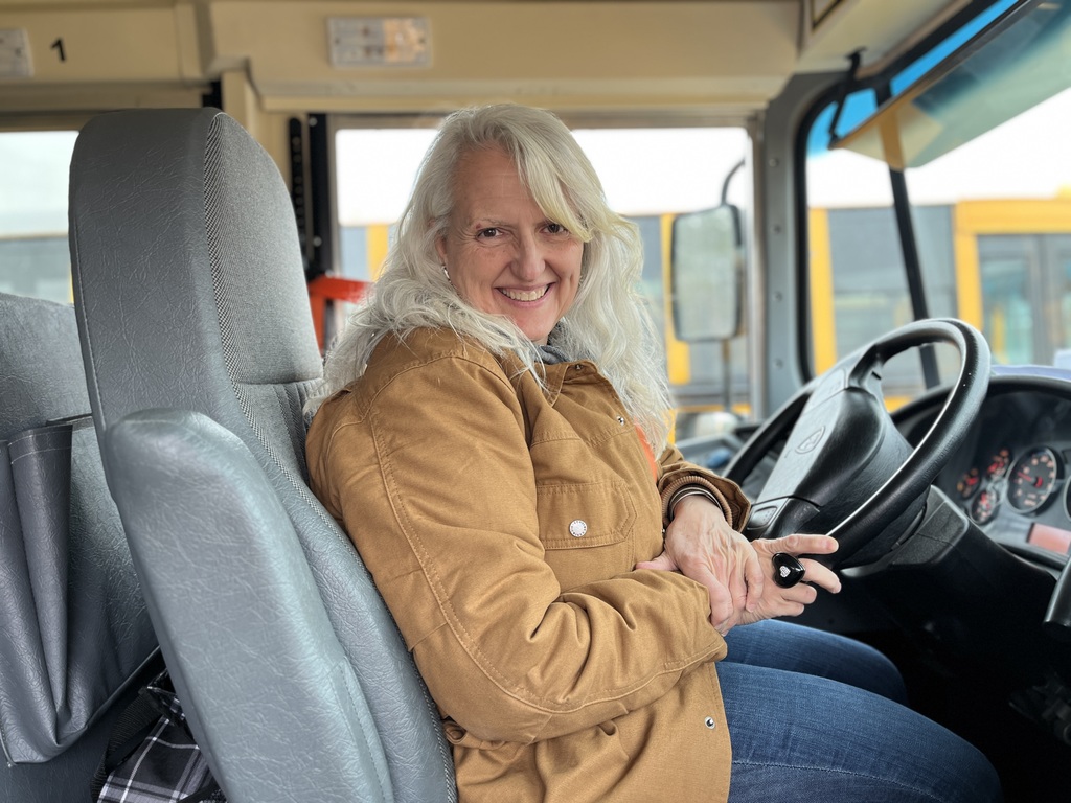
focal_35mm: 26
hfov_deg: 67.3
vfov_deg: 53.1
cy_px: 402
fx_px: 804
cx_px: 536
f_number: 1.6
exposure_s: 1/122
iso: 50
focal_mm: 5.1
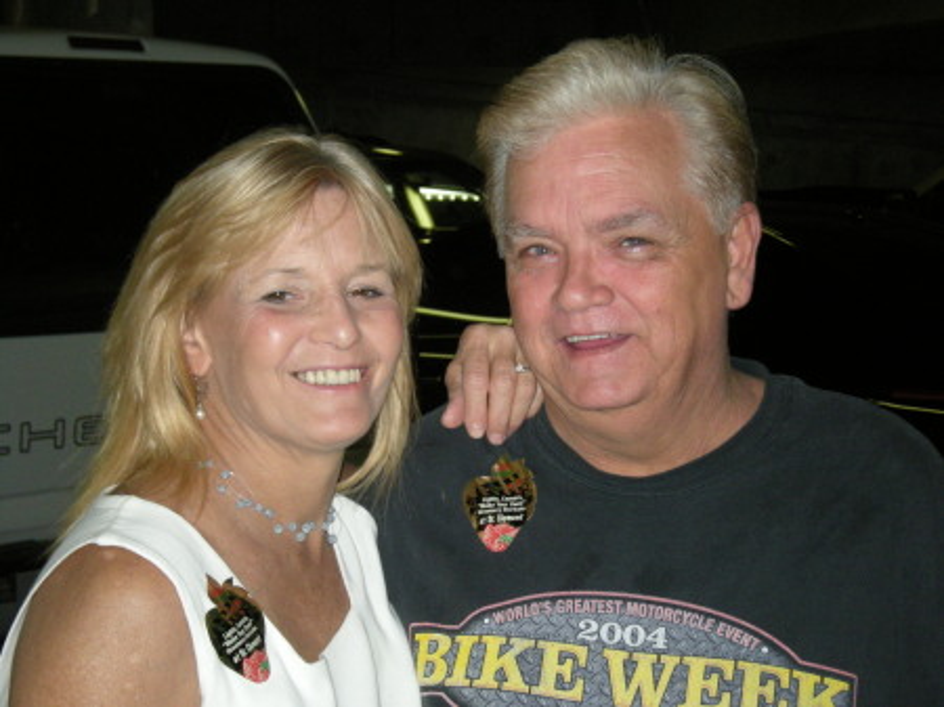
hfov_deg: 22.5
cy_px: 354
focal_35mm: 87
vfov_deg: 17.0
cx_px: 472
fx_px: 2371
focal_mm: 14.6
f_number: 5.1
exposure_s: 1/120
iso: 288
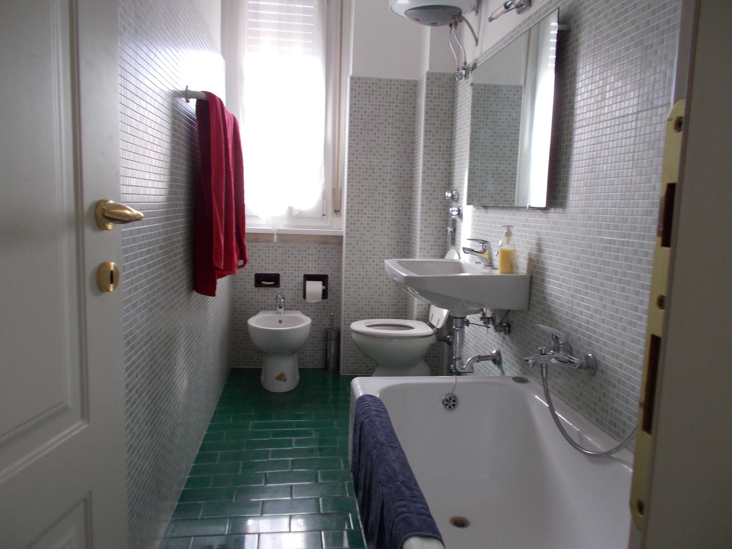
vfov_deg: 53.1
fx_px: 550
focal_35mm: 26
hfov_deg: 67.3
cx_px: 366
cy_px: 274
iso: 140
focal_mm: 4.6
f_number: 3.2
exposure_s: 1/25
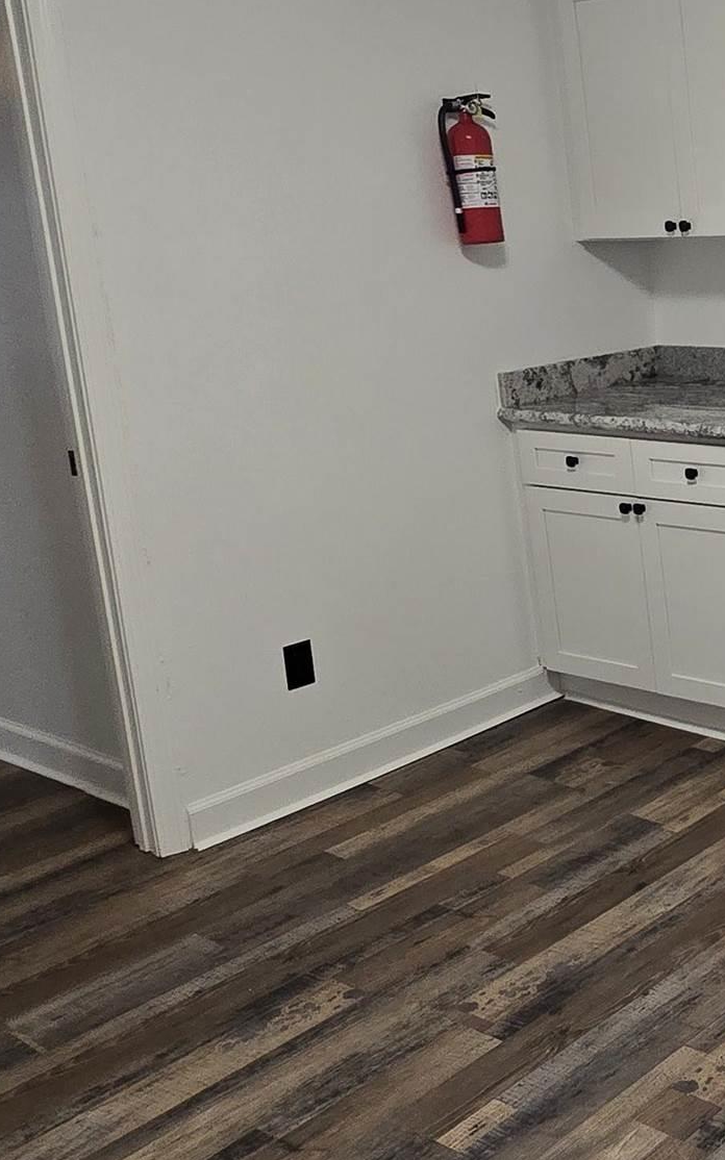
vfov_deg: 51.0
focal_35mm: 38
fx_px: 1202
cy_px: 431
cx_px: 1005
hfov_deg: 26.8
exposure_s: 1/60
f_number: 2.2
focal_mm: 2.2
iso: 200
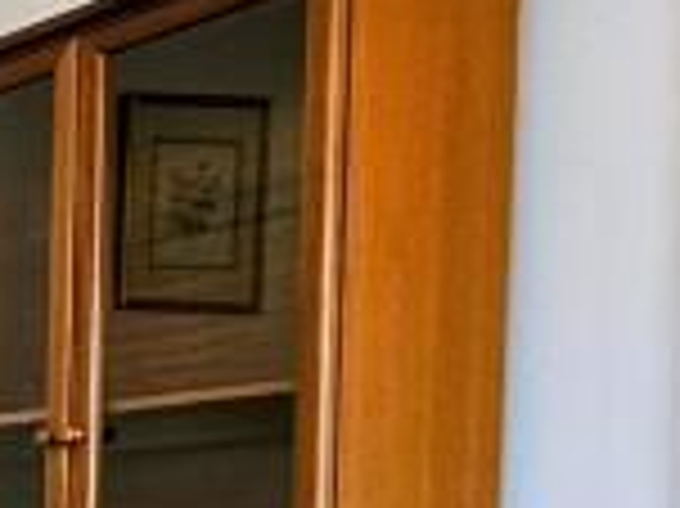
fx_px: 1727
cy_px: 778
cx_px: -1099
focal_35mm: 88
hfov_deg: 13.4
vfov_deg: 15.4
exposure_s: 1/50
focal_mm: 1.7
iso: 32
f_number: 2.2
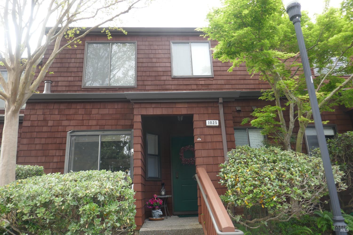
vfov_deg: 51.3
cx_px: 176
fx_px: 245
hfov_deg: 71.5
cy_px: 118
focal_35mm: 25
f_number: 2.8
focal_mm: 9.1
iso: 125
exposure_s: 1/200
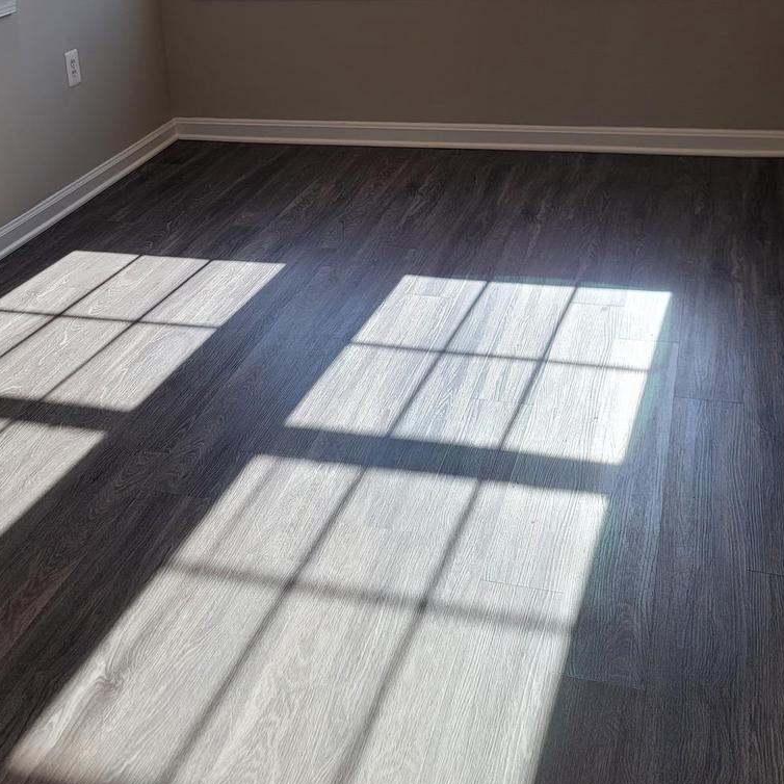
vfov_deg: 36.0
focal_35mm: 45
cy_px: 132
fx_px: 1153
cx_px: 295
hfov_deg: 37.3
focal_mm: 7
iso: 20
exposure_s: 1/158
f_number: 1.8
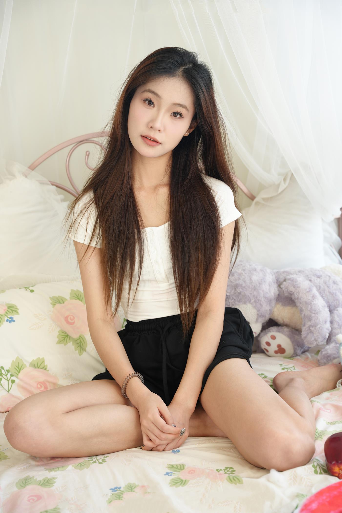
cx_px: 171
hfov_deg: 23.9
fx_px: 808
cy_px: 256
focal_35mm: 57
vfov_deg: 35.2
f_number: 4
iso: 125
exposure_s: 1/50
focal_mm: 56.7
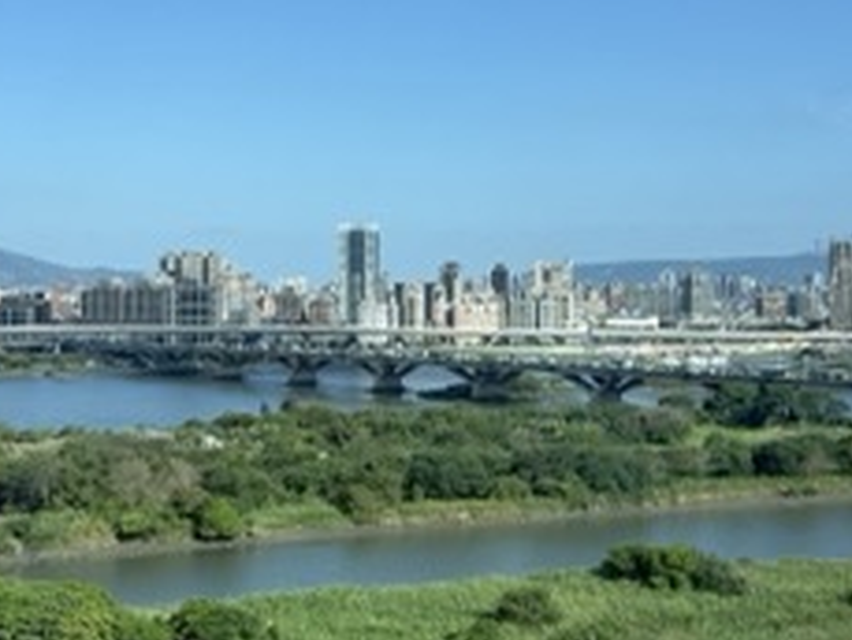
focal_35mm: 67
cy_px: 320
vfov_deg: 21.9
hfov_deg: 28.8
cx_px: 301
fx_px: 1650
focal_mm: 6.76
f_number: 1.78
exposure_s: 1/2370
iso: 80
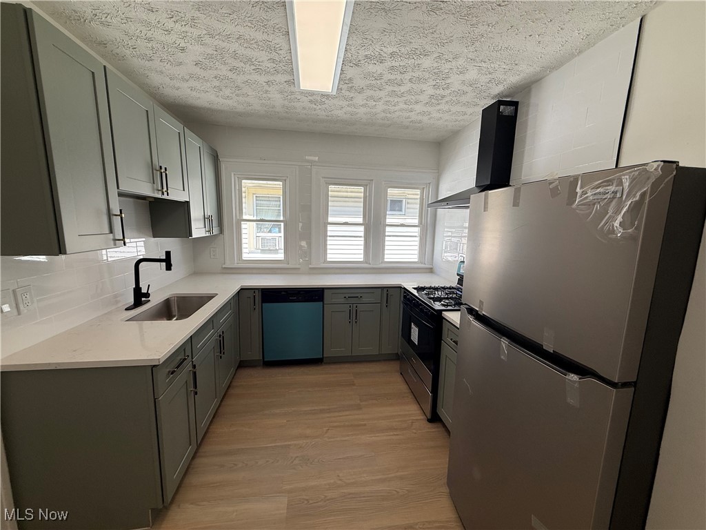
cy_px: 265
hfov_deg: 102.1
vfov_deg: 85.7
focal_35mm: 14
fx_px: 286
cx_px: 353
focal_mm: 2.22
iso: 64
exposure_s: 1/321
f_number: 2.2
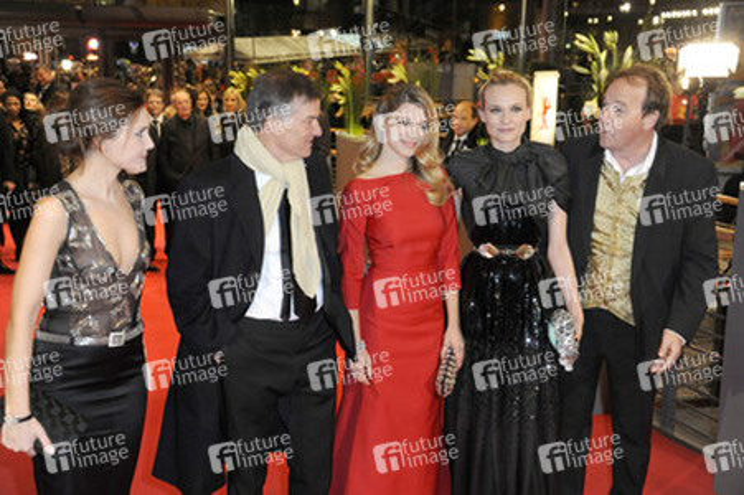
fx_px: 991
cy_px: 248
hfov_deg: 41.1
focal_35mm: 48
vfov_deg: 28.0
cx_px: 372
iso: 3200
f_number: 5.6
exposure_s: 1/200
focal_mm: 48
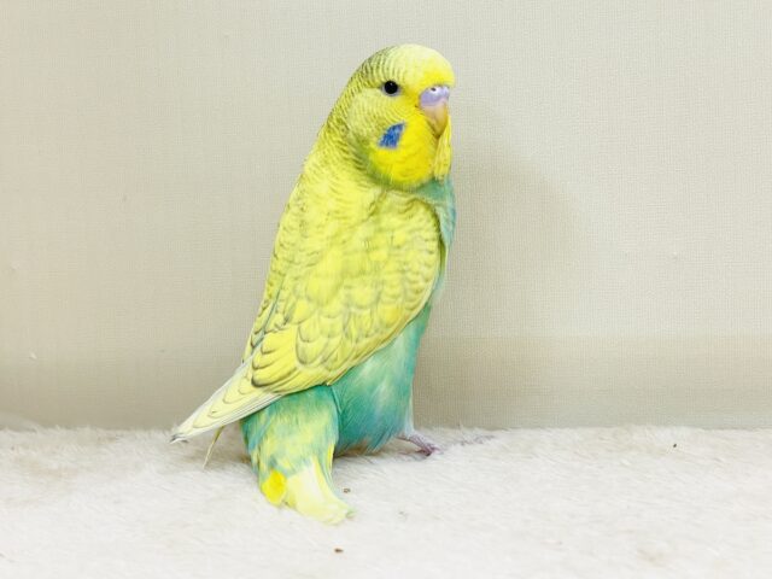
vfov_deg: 28.0
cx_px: 386
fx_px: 1160
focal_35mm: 52
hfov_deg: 36.8
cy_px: 290
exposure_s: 1/99
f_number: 2
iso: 100
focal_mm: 6
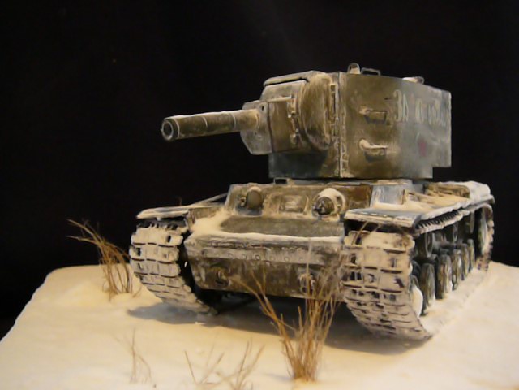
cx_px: 260
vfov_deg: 36.8
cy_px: 195
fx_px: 585
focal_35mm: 39
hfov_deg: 47.9
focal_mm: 5.8
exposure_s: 1/40
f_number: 3
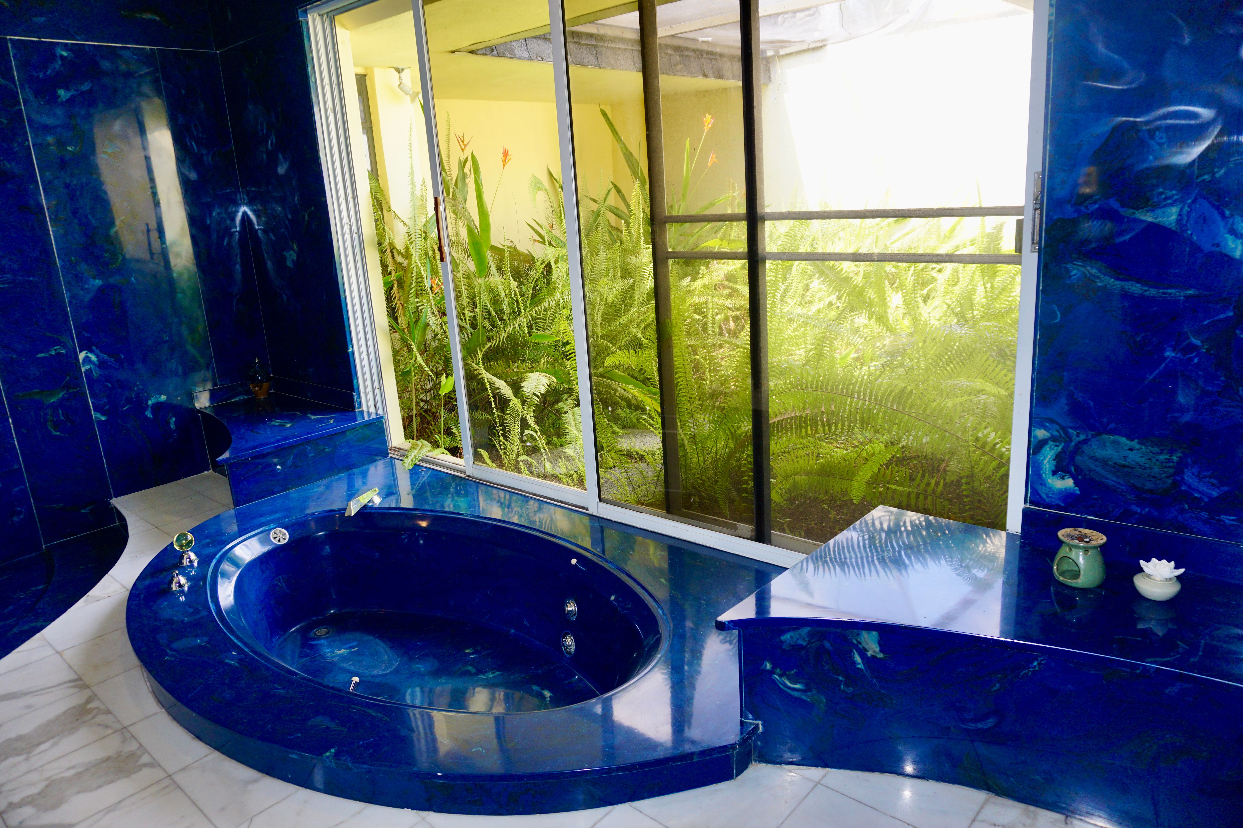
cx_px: 622
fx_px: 829
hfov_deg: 73.7
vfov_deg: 53.1
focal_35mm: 24
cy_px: 414
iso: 200
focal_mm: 16
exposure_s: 1/60
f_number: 4
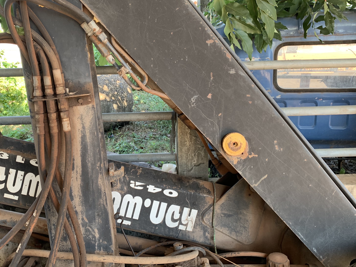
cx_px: 141
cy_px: 112
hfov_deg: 51.0
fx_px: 370
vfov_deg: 39.5
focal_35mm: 36
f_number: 1.8
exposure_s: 1/122
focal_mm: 4.25
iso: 50
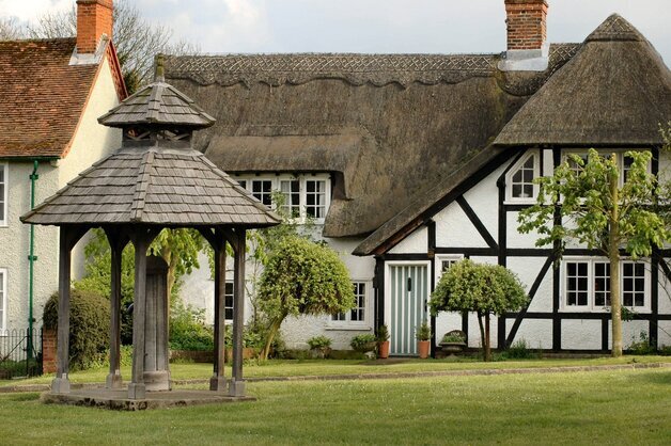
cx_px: 336
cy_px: 223
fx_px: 1956
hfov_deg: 19.5
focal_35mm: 105
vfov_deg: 13.0
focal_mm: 70
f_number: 9
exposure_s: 1/125
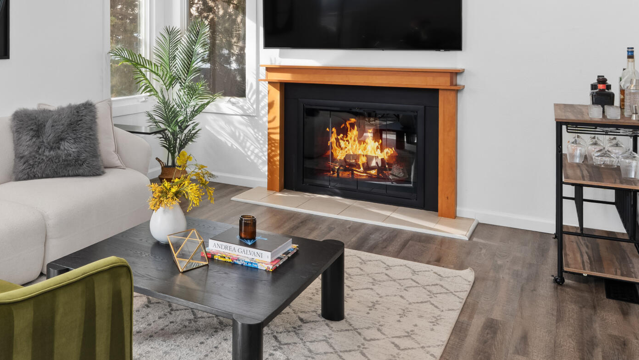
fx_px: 610
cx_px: 124
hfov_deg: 51.6
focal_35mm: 36
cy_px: 70
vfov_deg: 31.9
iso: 400
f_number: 11
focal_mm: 16
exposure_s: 1/2.5
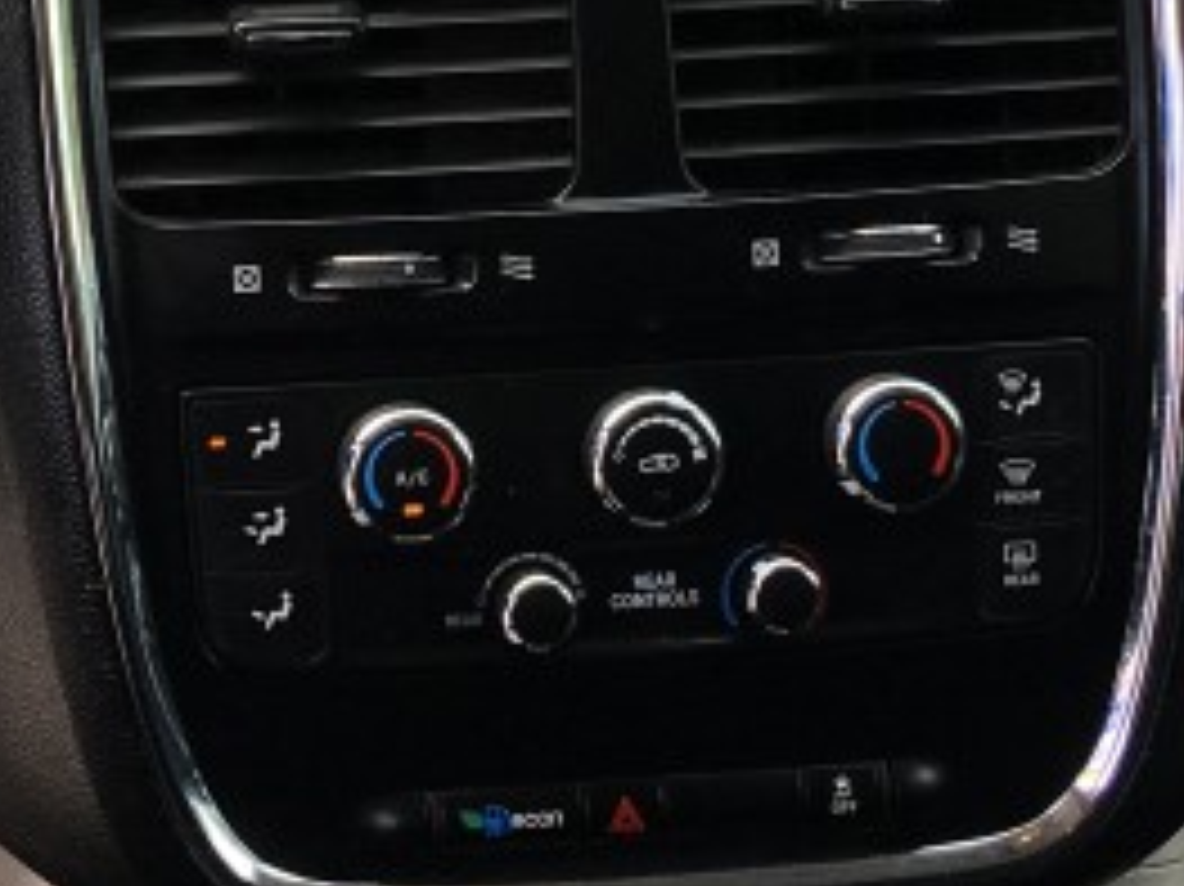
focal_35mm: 113
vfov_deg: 12.9
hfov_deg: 17.3
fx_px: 3863
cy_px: -4
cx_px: 324
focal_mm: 4.15
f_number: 2.2
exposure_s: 1/124
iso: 25
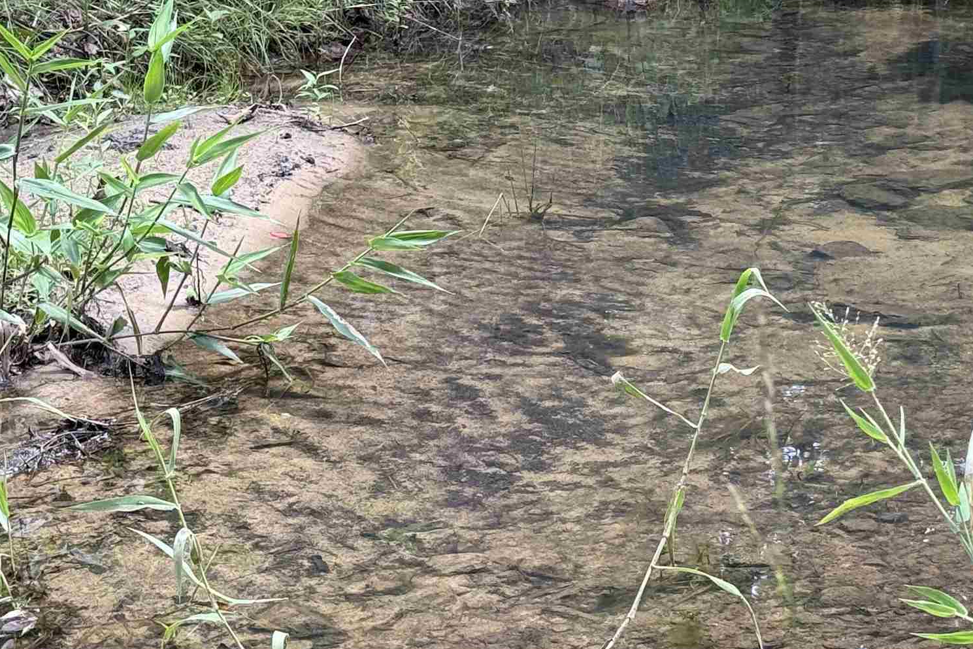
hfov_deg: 19.7
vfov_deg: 13.2
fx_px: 2784
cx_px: 678
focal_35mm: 103
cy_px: 115
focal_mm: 6.76
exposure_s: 1/196
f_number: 1.78
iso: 50
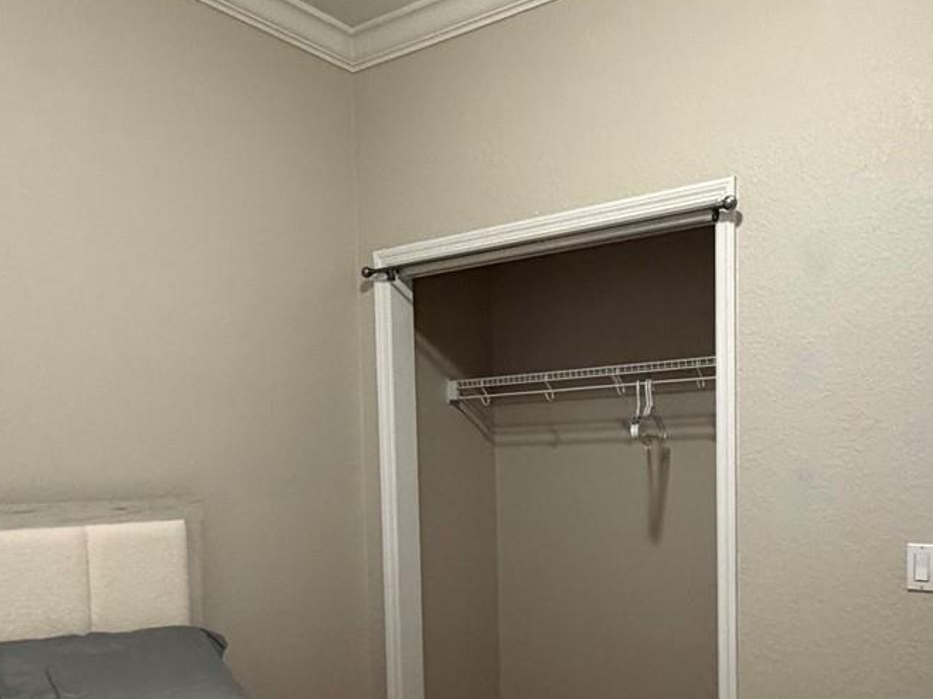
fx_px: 916
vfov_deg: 40.7
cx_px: 504
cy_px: 515
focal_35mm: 34
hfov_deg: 53.9
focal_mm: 2.22
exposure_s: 1/60
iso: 400
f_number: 2.2
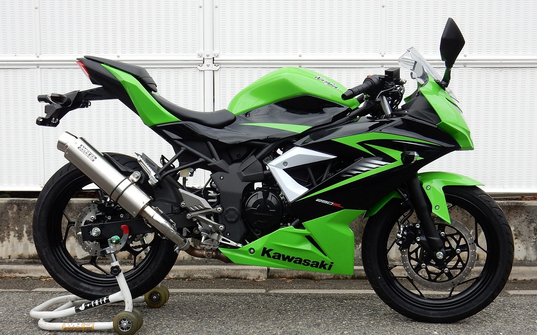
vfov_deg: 27.9
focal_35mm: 46
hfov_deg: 43.5
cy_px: 198
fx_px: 673
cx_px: 270
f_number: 4.2
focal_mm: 7.6
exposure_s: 1/100
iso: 125
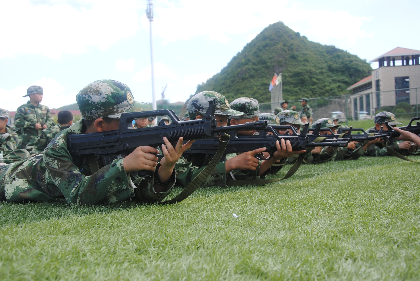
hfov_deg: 46.3
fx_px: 491
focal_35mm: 42
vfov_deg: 32.0
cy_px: 140
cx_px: 210
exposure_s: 1/160
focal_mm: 28
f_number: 6.3
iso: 100
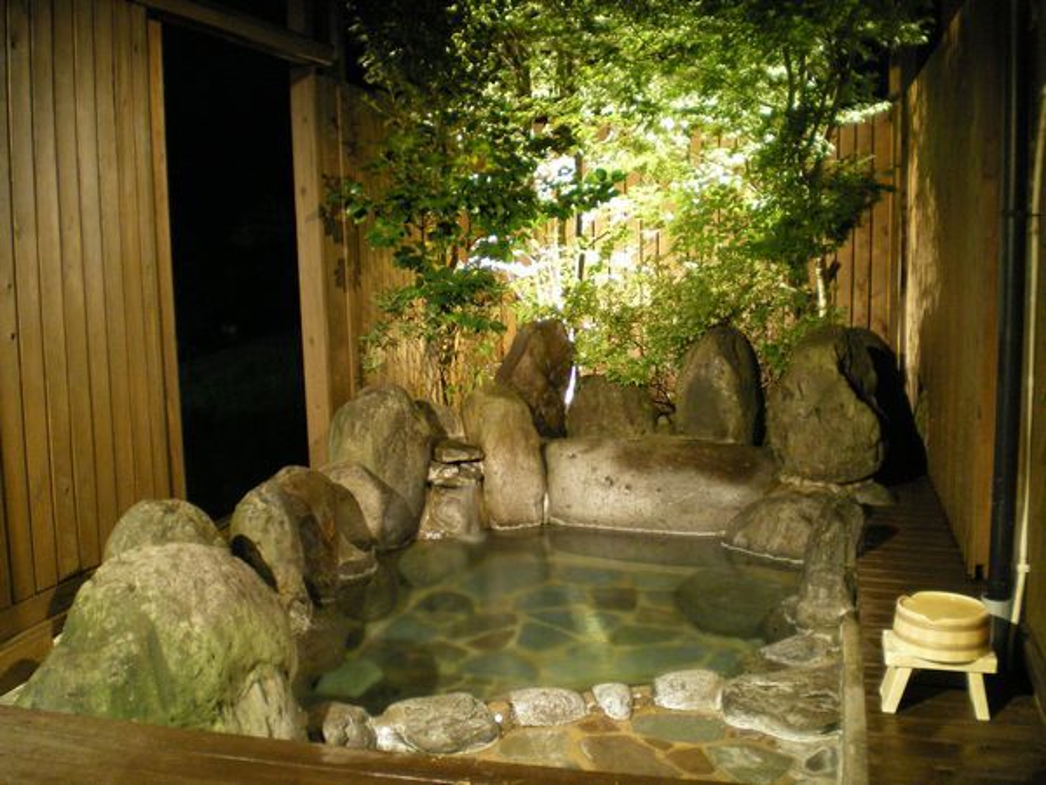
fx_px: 1148
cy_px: 392
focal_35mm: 38
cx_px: 523
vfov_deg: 37.7
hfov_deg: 49.0
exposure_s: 4
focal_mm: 6.3
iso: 400
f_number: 3.1
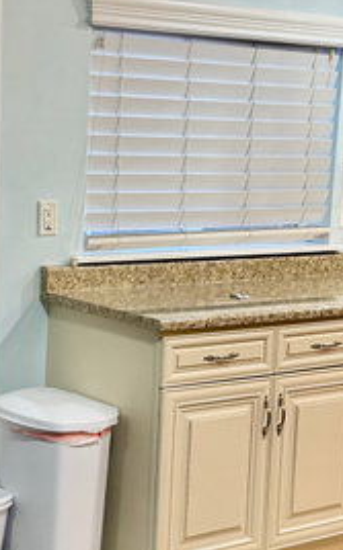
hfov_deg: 16.5
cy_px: 302
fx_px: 1184
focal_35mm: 79
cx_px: 119
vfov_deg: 26.2
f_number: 1.6
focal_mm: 5.96
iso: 100
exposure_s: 1/60
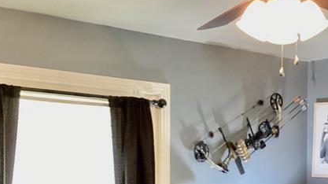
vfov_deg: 13.9
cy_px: 246
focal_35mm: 83
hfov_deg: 25.2
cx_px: 260
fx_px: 721
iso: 320
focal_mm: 3.3
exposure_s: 1/33
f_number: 2.4
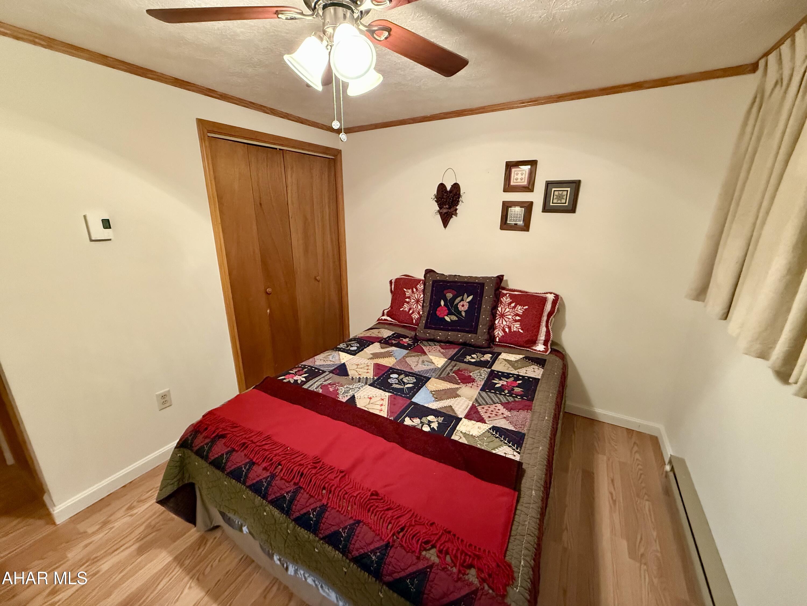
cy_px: 303
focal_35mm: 14
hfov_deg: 102.1
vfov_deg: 85.7
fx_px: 326
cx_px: 404
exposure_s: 1/60
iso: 800
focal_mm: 2.22
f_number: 2.2
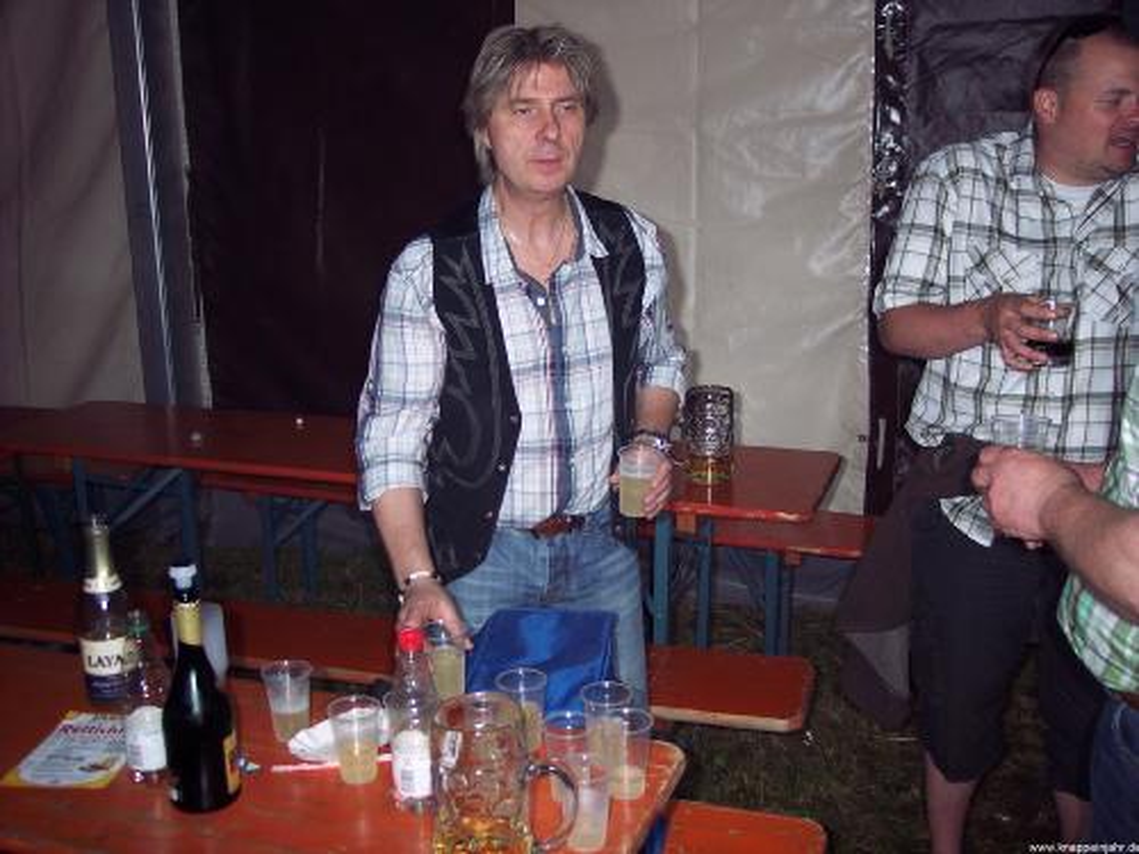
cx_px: 570
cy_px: 427
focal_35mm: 39
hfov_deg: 47.9
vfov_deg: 36.8
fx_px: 1283
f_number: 2.8
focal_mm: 8
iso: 100
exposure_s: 1/60
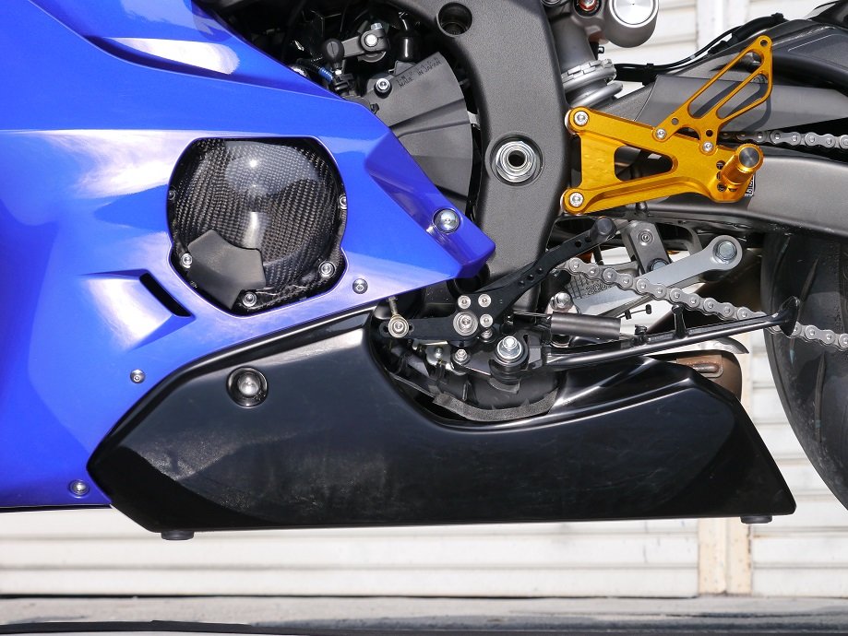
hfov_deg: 19.3
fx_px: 2500
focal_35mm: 102
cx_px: 424
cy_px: 318
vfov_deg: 14.5
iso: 160
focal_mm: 51
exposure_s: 1/500
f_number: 7.1
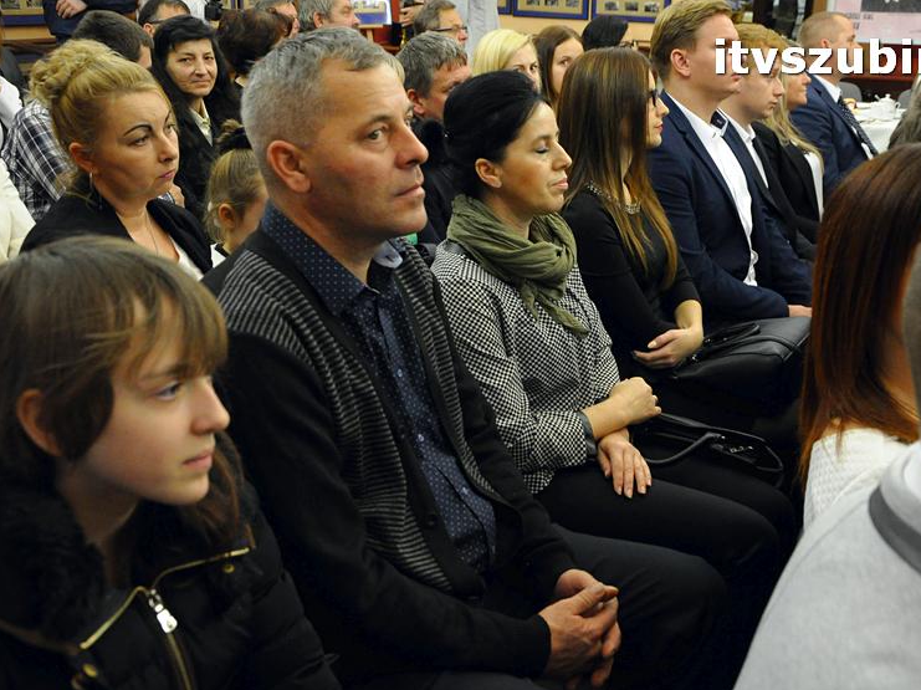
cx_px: 525
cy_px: 350
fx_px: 1144
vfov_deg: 33.6
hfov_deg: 43.8
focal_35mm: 43
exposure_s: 1/80
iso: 2500
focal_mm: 26
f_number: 5.6
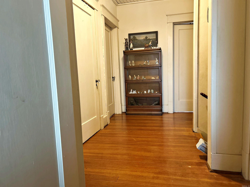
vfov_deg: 53.1
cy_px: 94
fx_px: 188
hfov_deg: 67.3
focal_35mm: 26
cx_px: 125
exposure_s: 1/60
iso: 400
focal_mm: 5.7
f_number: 1.5
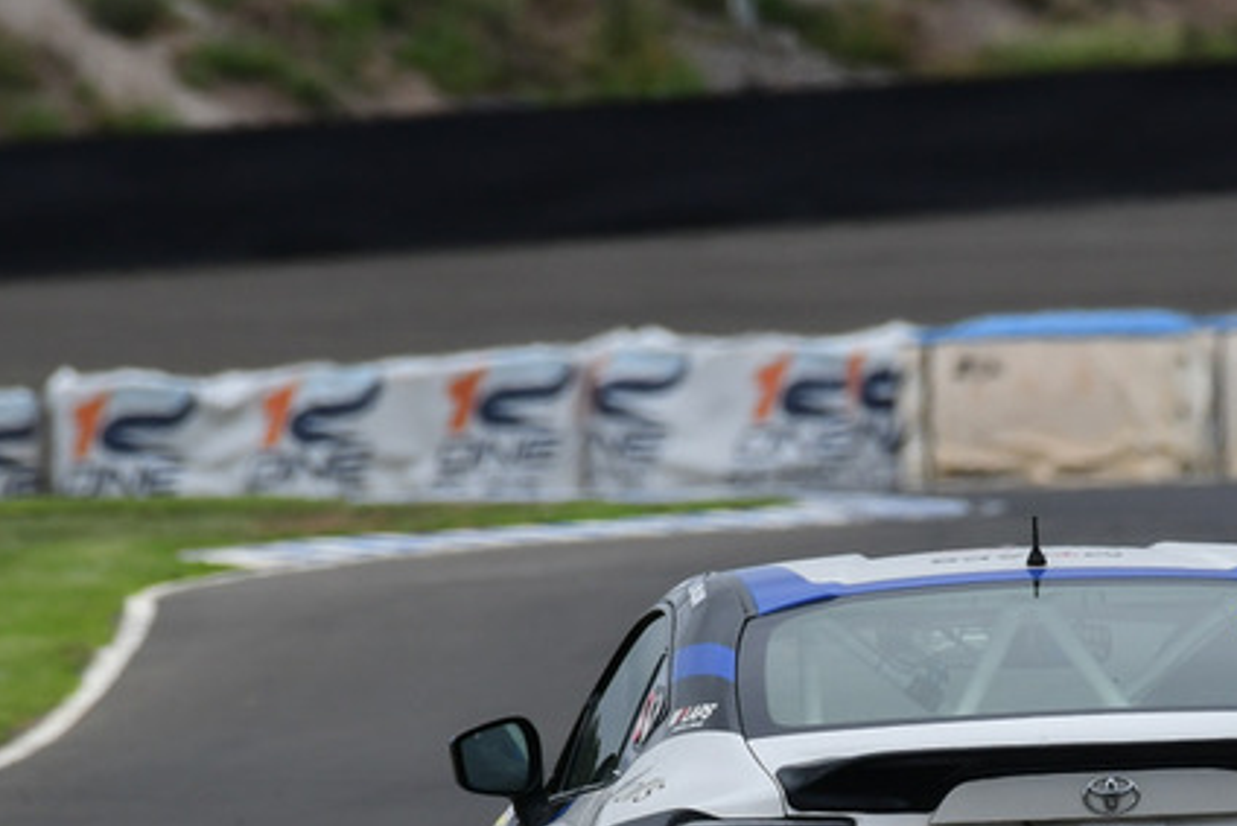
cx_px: 829
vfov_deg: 1.0
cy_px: 651
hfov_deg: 1.5
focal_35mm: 1360
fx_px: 46744
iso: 320
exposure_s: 1/640
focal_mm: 480
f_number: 10
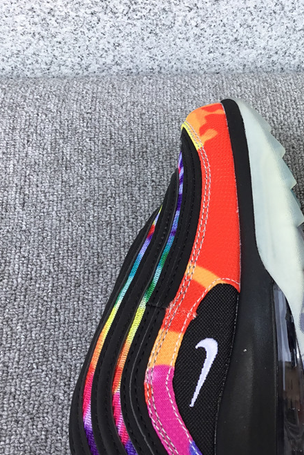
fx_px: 557
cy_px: 226
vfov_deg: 44.5
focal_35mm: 44
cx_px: 297
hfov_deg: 28.8
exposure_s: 1/271
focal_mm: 3.3
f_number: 2.4
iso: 25
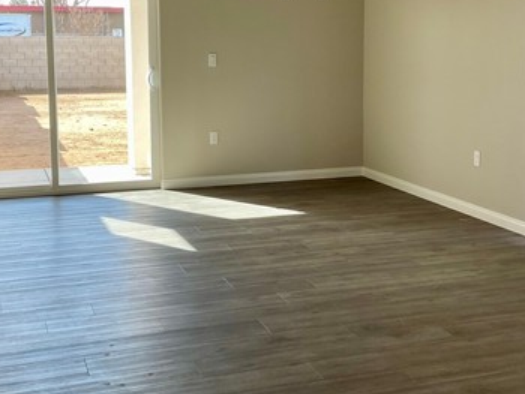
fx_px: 804
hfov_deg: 36.1
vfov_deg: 27.4
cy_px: 133
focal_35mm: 53
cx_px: 264
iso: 25
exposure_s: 1/120
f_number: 1.8
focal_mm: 3
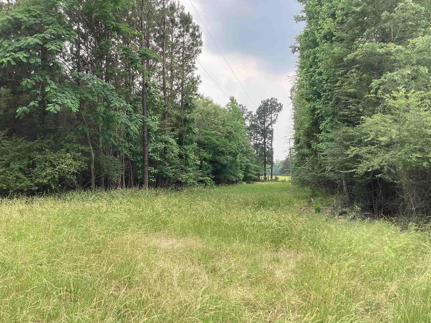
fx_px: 398
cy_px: 161
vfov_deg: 44.2
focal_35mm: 32
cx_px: 216
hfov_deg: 56.8
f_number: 2.4
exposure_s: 1/354
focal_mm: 3.3
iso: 25
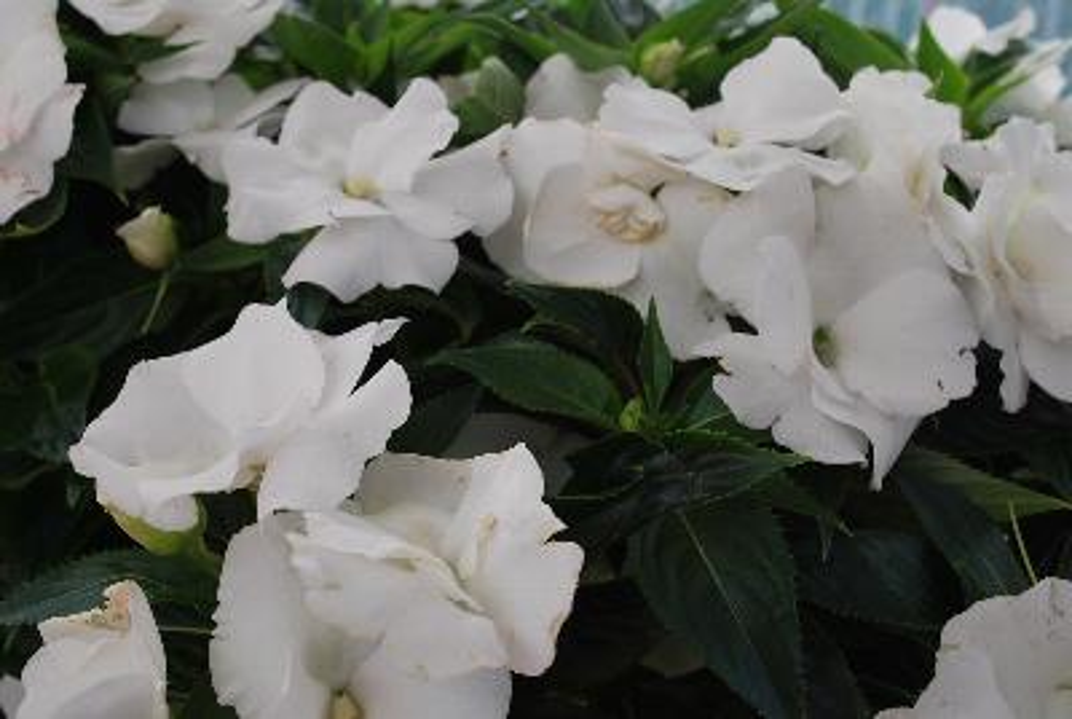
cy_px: 360
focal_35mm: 48
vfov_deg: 28.2
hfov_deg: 41.1
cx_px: 536
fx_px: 1431
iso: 100
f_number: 8
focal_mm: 32
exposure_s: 1/60
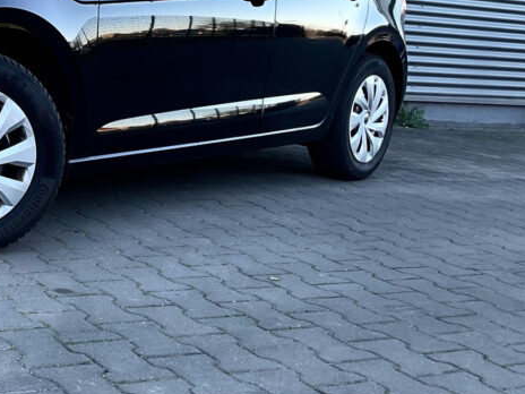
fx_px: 971
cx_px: -33
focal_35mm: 64
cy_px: 92
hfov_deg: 27.9
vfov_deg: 22.7
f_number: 1.8
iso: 32
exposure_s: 1/120
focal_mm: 3
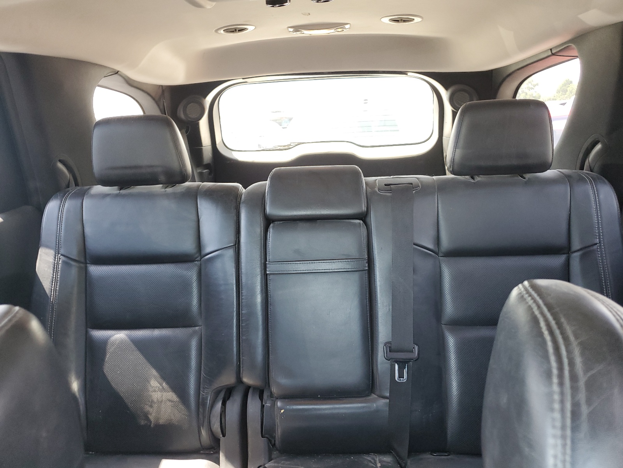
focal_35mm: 26
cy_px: 234
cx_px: 312
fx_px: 468
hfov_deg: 67.3
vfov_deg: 53.1
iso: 91
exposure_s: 1/60.2
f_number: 1.5
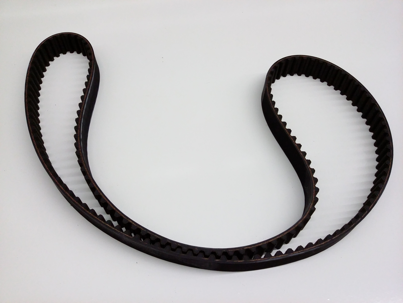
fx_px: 373
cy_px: 152
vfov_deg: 44.2
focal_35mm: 32
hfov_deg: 56.8
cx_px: 202
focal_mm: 3.4
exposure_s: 1/30
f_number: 2.4
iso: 200
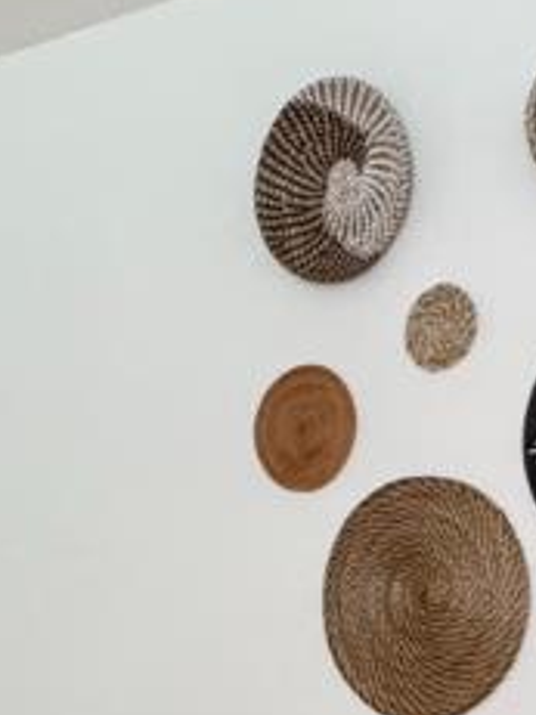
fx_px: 1880
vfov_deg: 20.6
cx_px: 167
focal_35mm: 91
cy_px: 769
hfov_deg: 16.2
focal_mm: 2.22
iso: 320
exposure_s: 1/120
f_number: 2.2
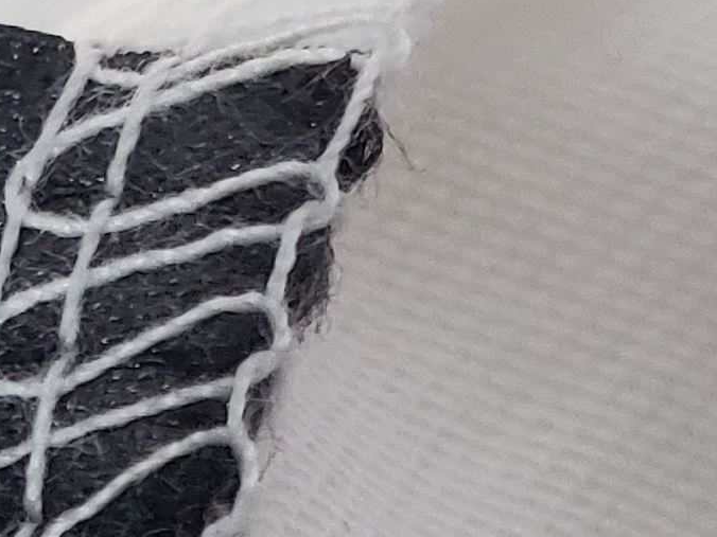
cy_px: 1088
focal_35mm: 155
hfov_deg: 12.5
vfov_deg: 9.0
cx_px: -81
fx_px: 3211
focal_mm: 4.3
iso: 320
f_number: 2.4
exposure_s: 1/100
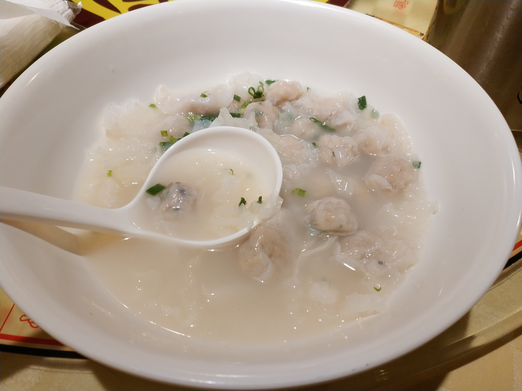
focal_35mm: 32
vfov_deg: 44.2
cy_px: 196
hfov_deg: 56.8
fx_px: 483
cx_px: 261
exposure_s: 1/25
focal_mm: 4.5
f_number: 2
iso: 311
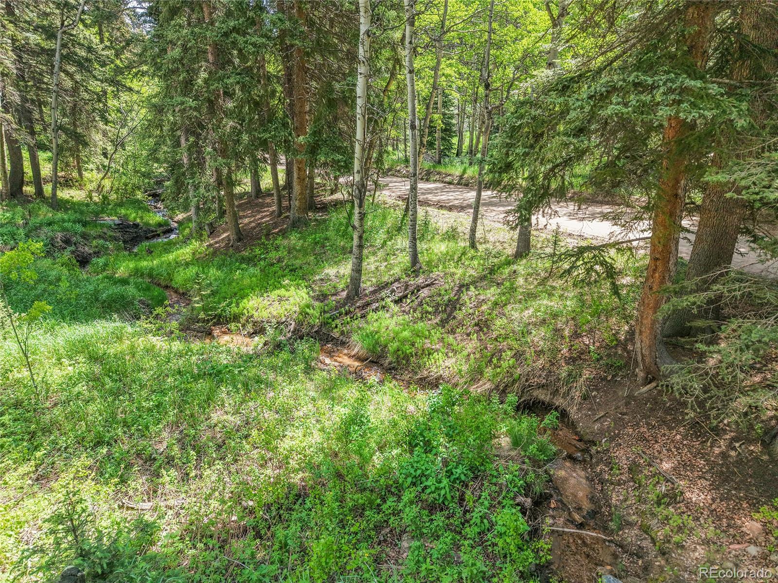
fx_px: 539
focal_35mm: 24
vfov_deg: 56.8
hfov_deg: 71.6
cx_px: 389
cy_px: 292
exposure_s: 1/1250
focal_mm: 8.67
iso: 210
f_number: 1.8
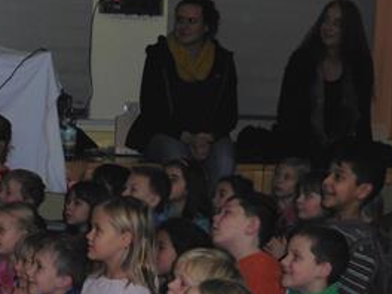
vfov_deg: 12.3
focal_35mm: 120
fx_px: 1359
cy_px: 221
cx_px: 215
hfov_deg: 16.4
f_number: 4.9
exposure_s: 1/100
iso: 400
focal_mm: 11.7
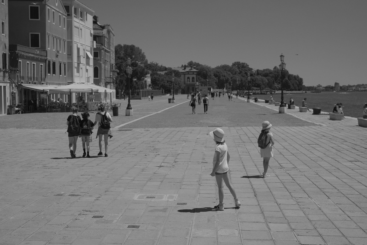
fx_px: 540
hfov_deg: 37.5
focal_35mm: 53
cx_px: 184
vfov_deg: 25.5
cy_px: 122
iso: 320
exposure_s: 1/4000
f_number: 5
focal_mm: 35
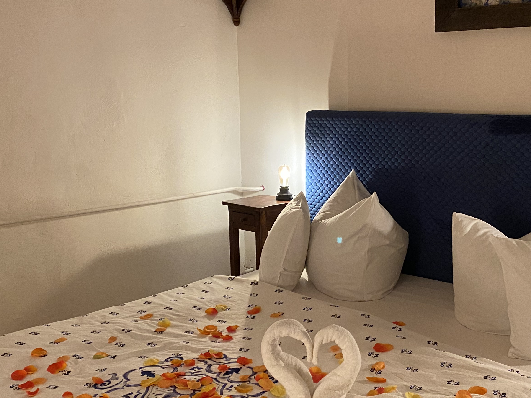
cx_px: 317
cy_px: 210
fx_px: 690
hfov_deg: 41.9
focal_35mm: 45
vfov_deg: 32.2
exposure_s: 1/50
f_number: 1.8
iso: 400
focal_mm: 4.25
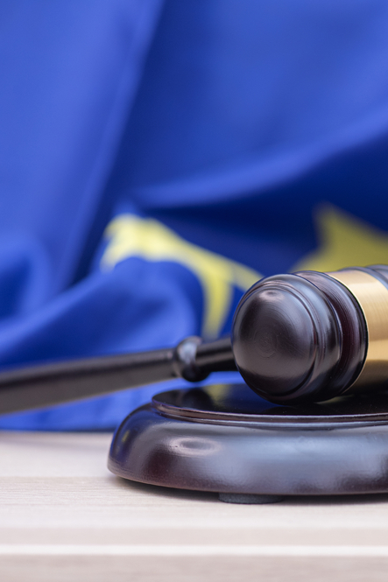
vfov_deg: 13.0
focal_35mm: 158
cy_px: 291
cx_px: 371
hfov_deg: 8.6
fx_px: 2555
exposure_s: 1/200
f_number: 4
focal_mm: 105
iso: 250
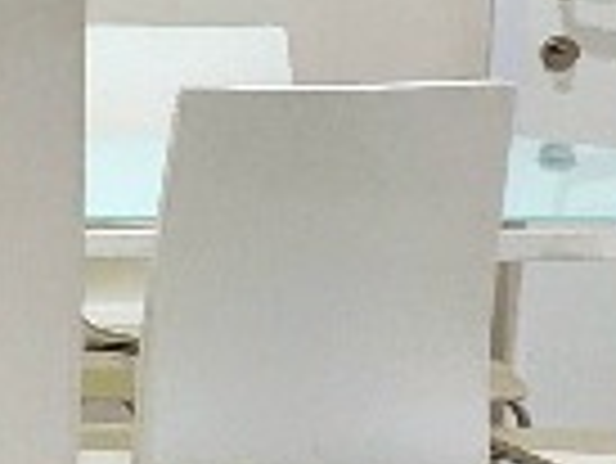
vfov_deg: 15.4
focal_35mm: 95
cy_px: 54
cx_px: -1097
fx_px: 1692
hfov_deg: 12.4
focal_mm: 2.2
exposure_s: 1/33
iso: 400
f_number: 2.2
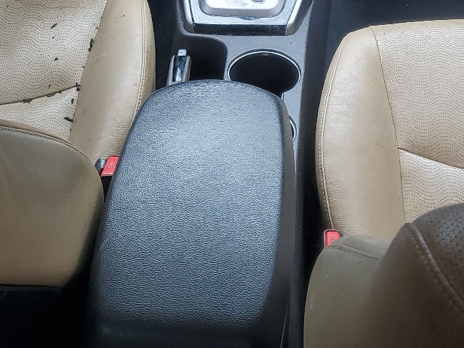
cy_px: -40
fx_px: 858
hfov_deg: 30.2
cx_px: 193
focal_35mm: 64
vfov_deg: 21.7
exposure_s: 1/270
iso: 50
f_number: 1.5
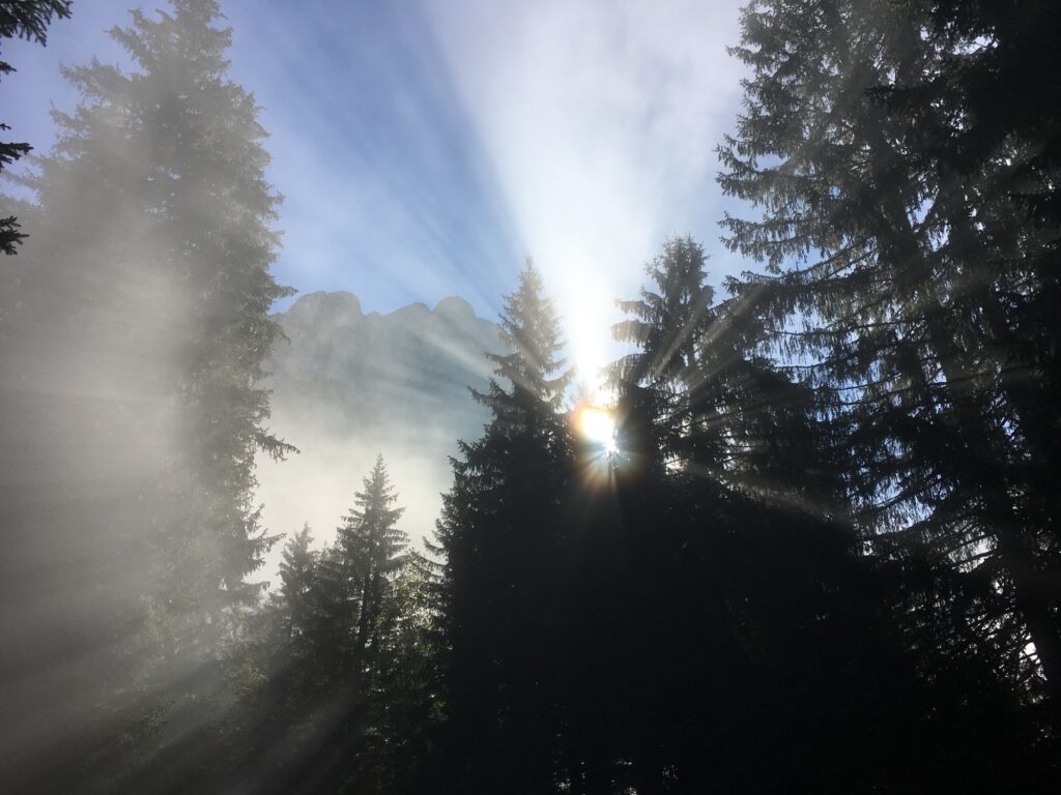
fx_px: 889
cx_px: 530
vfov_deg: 48.2
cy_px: 398
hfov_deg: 61.7
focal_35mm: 29
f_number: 2.2
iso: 25
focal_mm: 4.15
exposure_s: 1/2481
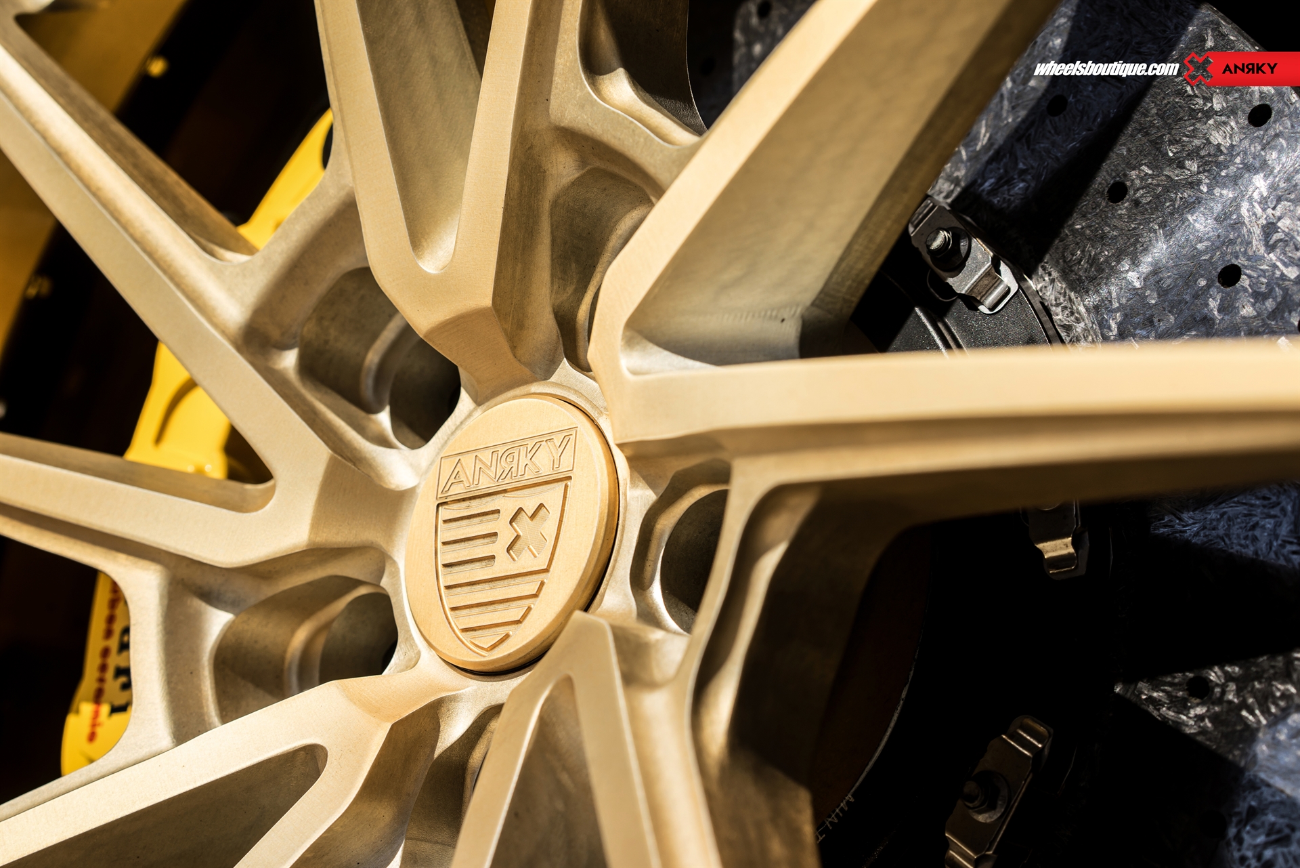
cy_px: 434
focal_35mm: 55
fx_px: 1986
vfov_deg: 24.6
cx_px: 650
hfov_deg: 36.2
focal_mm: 55
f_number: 6.3
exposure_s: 1/200
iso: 64
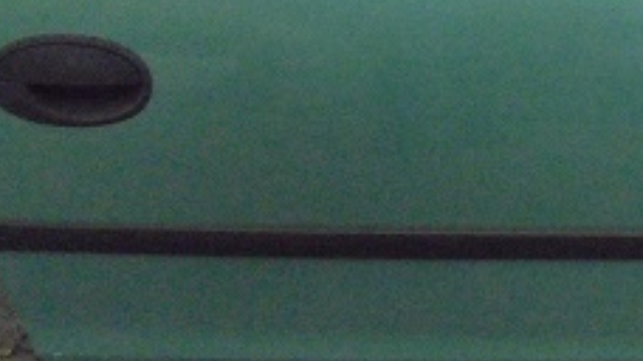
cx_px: 482
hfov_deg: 32.2
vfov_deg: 18.2
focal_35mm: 64
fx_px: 1091
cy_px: -27
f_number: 3.5
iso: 800
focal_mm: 4.6
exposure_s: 1/40
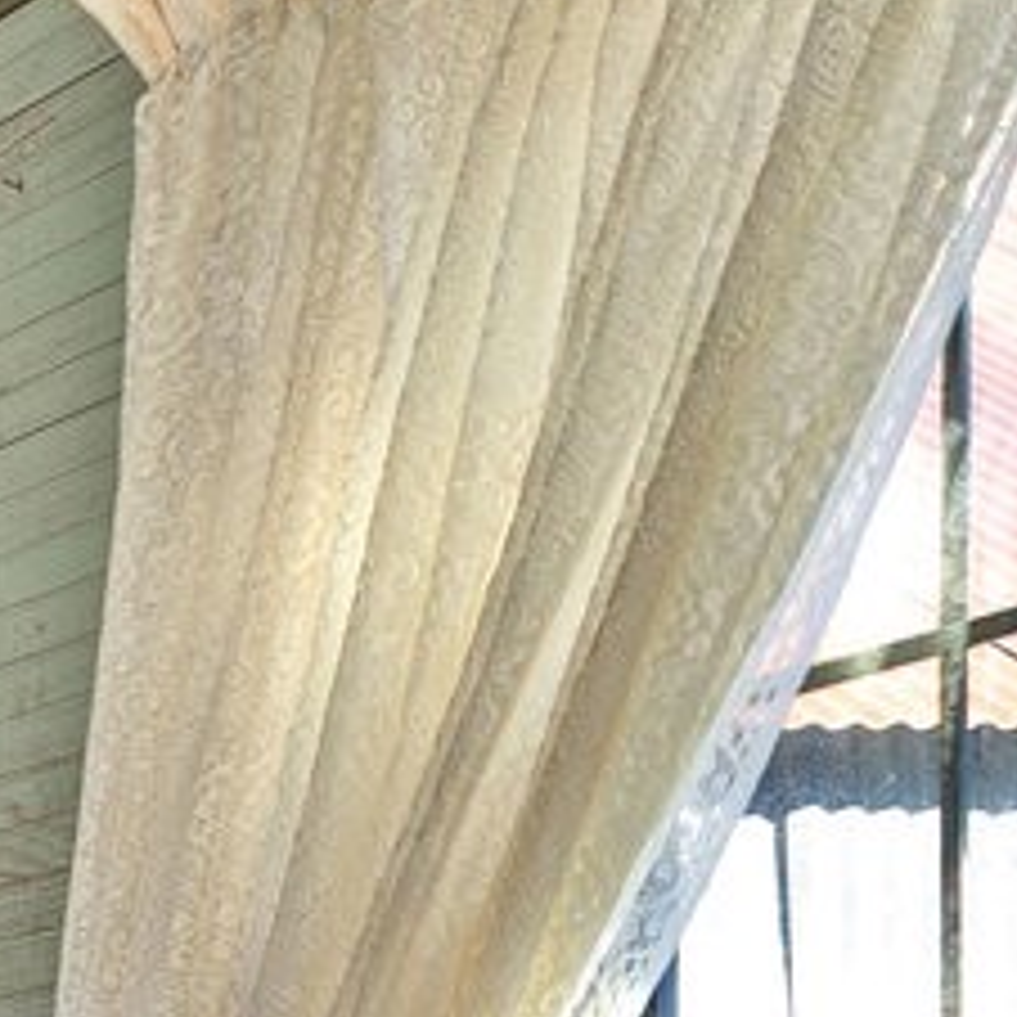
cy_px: 1861
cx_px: -2902
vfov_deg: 12.8
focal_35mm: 123
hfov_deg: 8.4
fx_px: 4088
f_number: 7.1
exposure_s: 1.6
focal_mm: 16
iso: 320
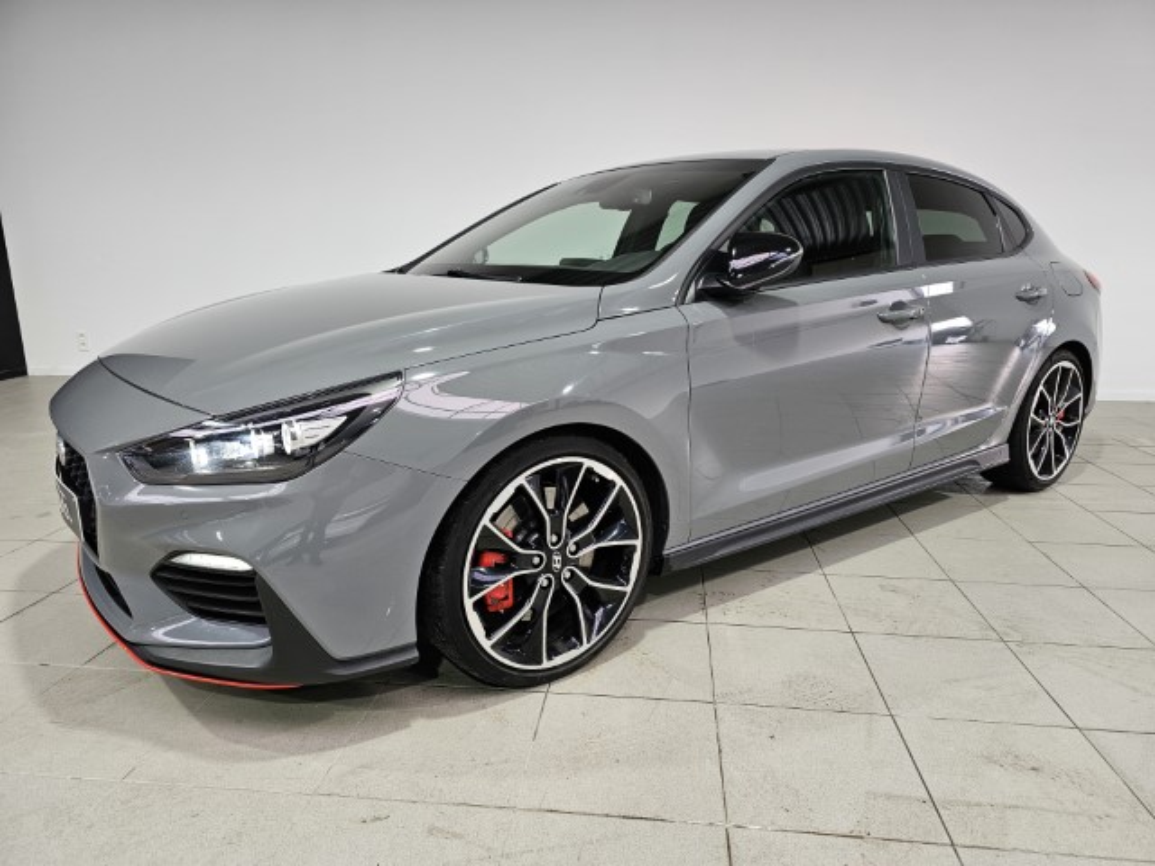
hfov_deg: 73.9
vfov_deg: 58.9
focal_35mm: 23
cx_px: 578
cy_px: 433
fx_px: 767
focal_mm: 6.3
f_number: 1.7
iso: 160
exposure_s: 1/180
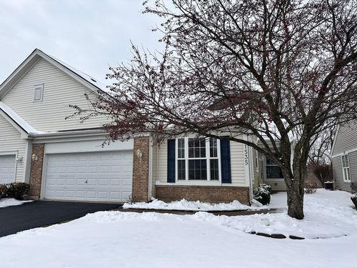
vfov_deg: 56.8
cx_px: 178
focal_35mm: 24
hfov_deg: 71.6
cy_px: 134
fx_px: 248
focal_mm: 6.86
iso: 80
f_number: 1.78
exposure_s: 1/10753
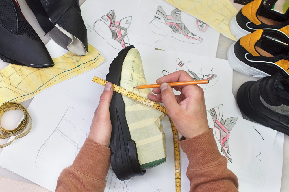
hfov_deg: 37.9
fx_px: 421
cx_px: 144
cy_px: 96
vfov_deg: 25.7
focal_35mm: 52
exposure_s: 1/160
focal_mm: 35
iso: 200
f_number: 4
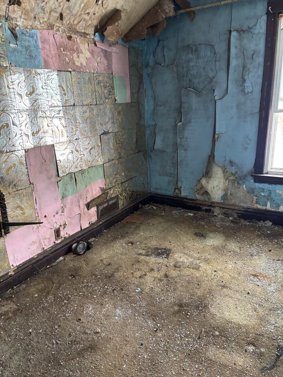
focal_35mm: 26
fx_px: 283
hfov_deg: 53.1
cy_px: 188
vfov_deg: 67.3
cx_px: 142
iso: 500
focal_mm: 5.96
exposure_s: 1/60
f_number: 1.6
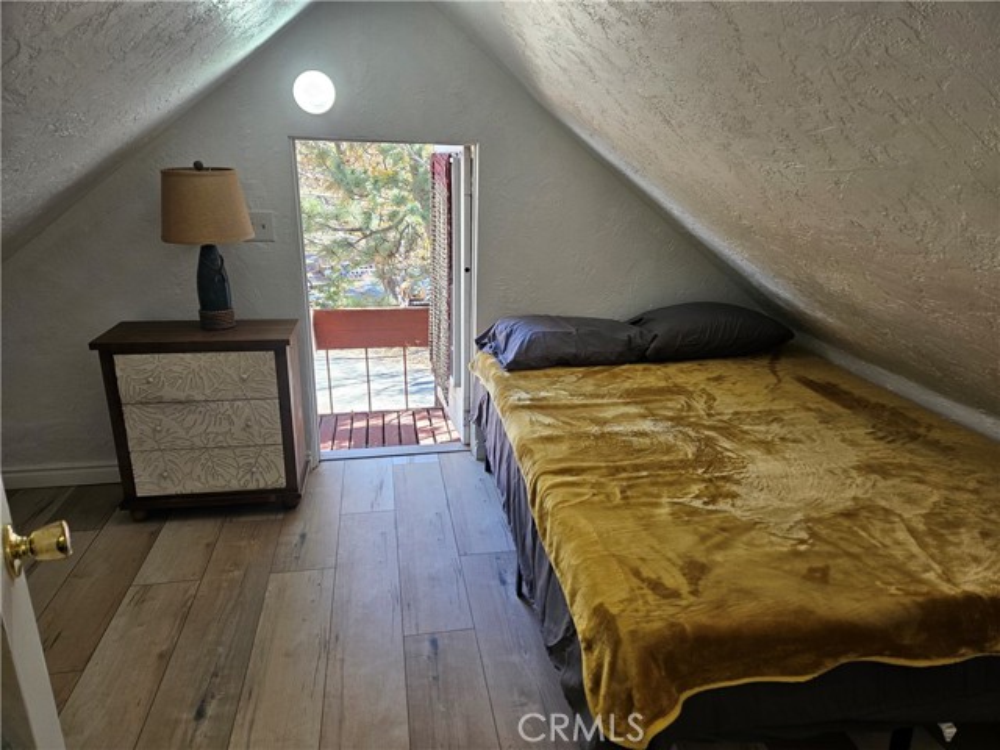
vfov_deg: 58.9
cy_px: 375
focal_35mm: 23
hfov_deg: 73.9
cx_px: 500
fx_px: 664
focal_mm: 5.4
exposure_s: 1/120
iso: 100
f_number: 1.8
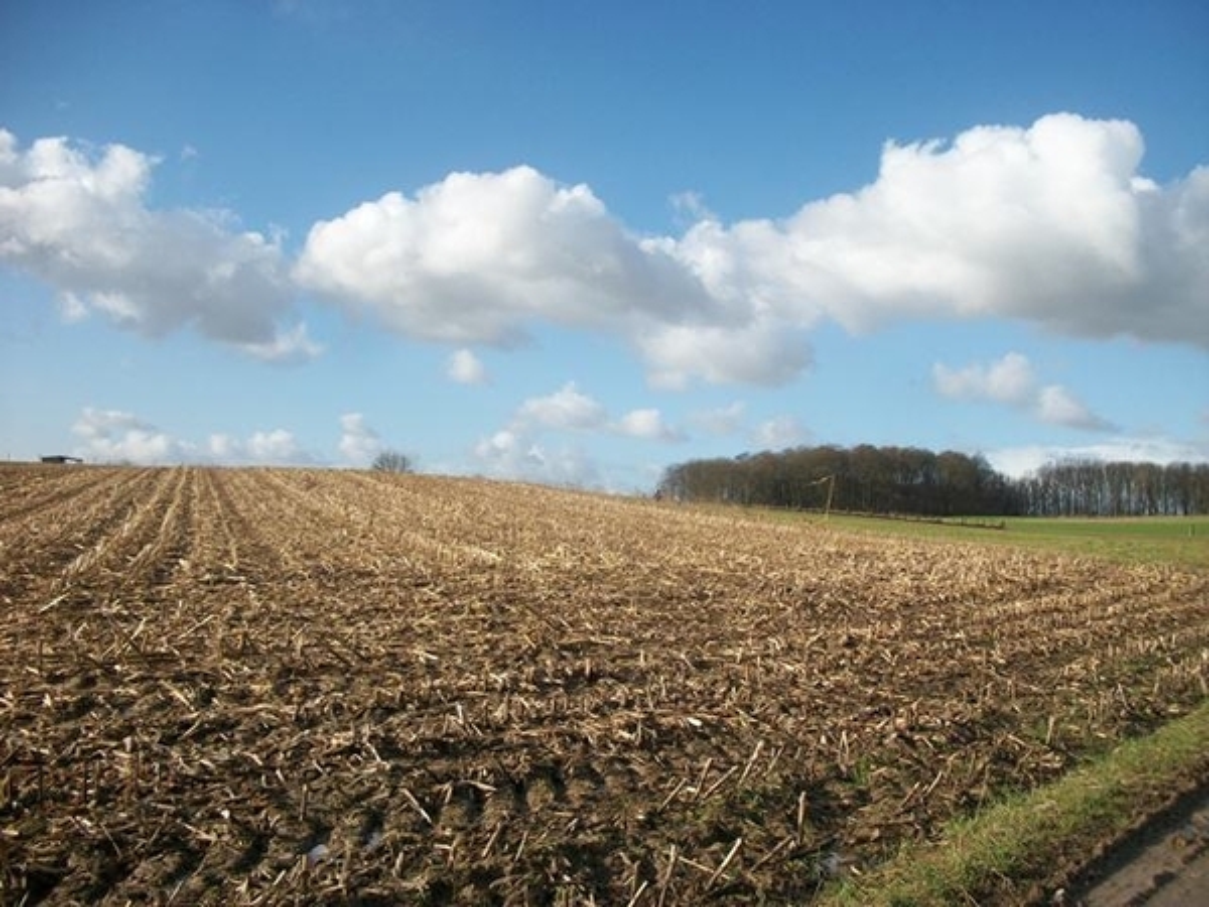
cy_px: 454
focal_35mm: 32
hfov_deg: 56.8
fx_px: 1118
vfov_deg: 44.2
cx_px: 604
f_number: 8.8
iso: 80
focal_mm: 5.7
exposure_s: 1/160
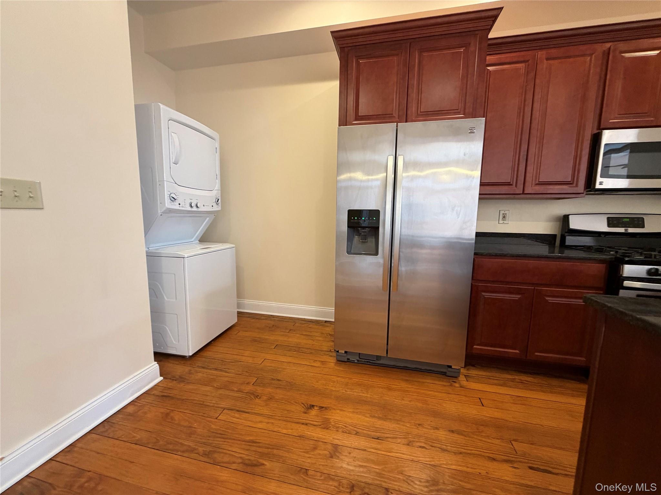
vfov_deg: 85.7
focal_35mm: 14
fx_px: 267
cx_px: 330
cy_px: 248
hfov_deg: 102.1
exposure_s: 1/60
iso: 250
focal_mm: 2.22
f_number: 2.2
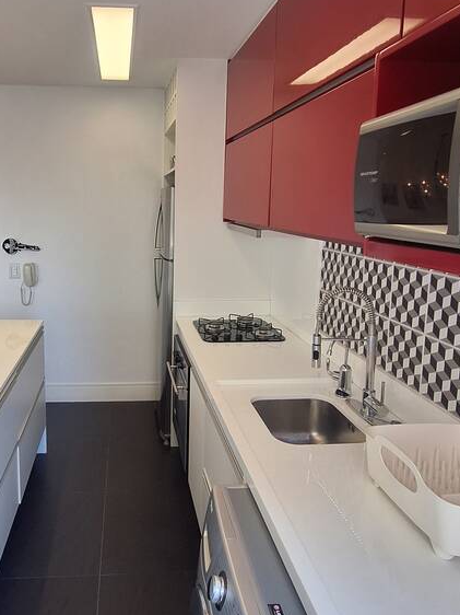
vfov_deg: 69.1
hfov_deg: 53.9
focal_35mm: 25
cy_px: 264
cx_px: 158
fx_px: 443
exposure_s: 1/120
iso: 64
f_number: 2.2
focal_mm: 1.74
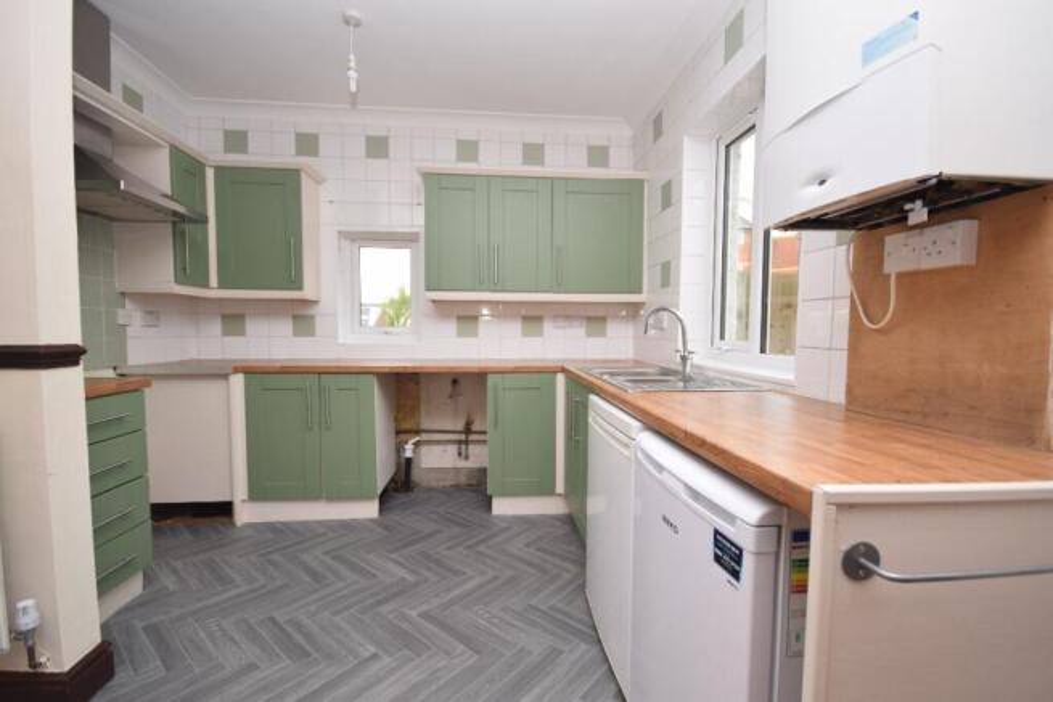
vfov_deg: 77.4
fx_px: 439
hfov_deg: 100.4
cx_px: 526
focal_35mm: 15
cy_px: 351
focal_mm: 10
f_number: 4
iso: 100
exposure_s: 1/60
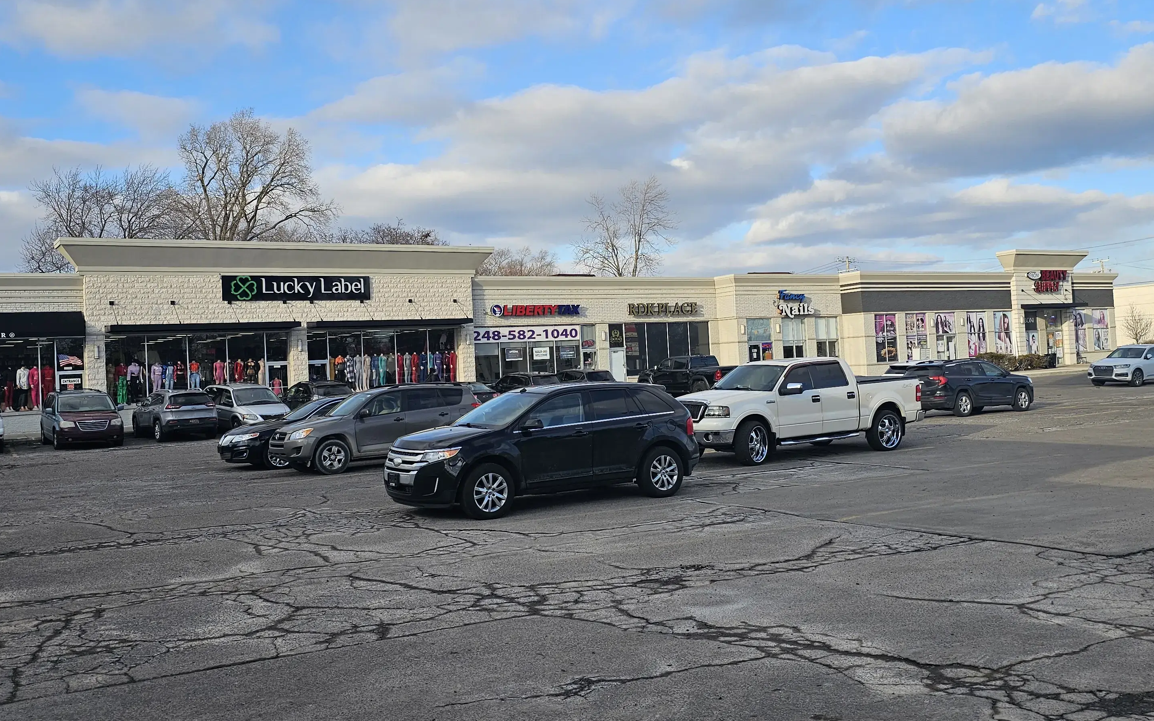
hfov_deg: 56.6
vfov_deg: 37.3
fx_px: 1069
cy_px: 353
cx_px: 617
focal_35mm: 34
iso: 10
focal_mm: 6.3
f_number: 1.7
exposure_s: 1/392
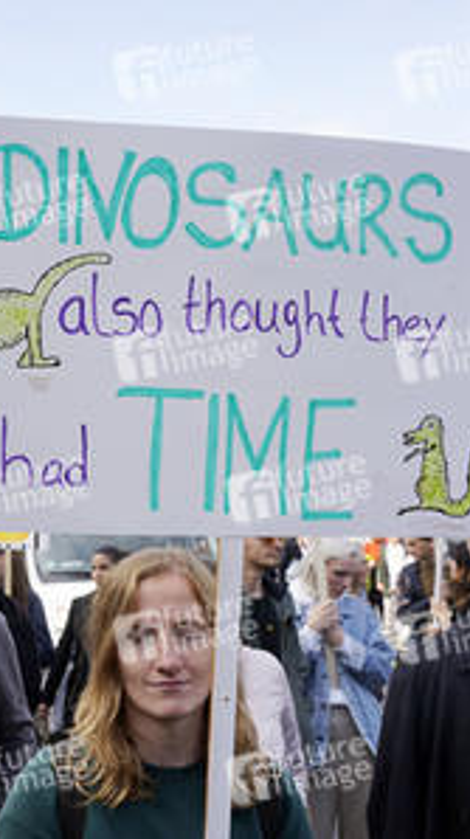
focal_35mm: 46
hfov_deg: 24.1
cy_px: 420
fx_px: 1022
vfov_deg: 44.6
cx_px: -58
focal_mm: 29
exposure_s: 1/160
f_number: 9
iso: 160
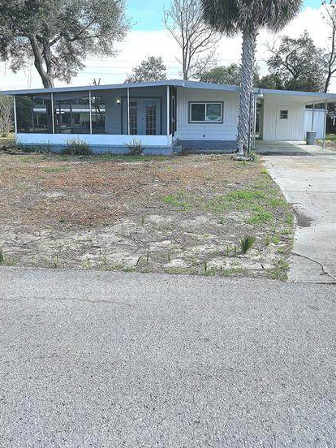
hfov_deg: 44.1
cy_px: 175
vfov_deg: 56.3
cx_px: 177
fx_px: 414
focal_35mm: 32
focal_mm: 5.4
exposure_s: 1/3333
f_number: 1.8
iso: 50
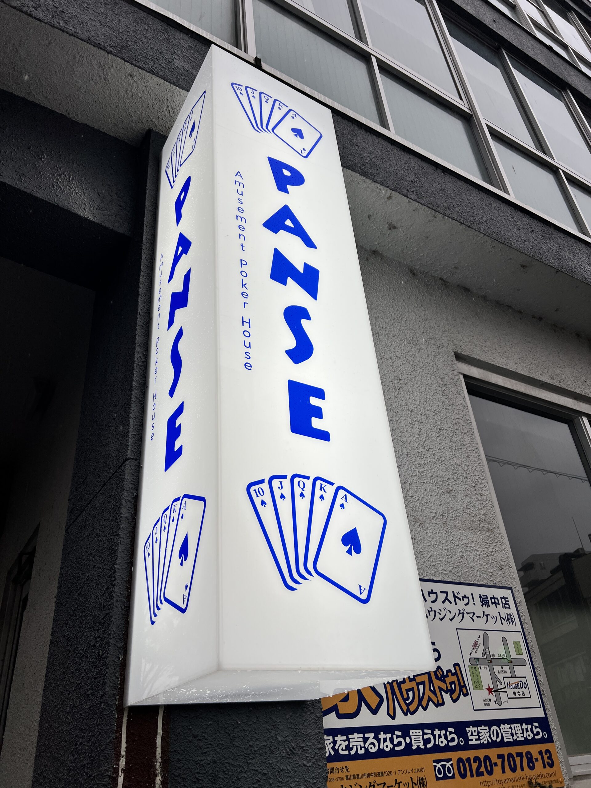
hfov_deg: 53.1
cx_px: 296
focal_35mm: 26
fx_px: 592
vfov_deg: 67.3
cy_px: 394
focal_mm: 5.7
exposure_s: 1/909
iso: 50
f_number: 1.5
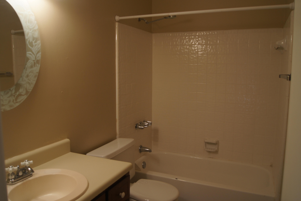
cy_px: 100
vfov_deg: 43.6
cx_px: 150
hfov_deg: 61.9
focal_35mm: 30
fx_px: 251
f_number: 4.5
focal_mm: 20
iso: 200
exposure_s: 1/40
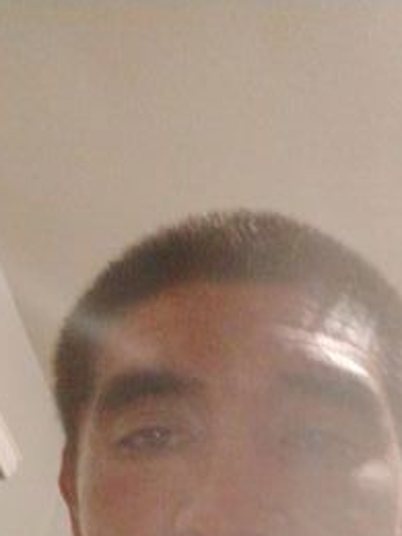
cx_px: 200
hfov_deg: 32.9
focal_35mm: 44
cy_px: 451
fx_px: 681
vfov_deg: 40.6
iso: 2208
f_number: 2
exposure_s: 1/20
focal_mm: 2.75
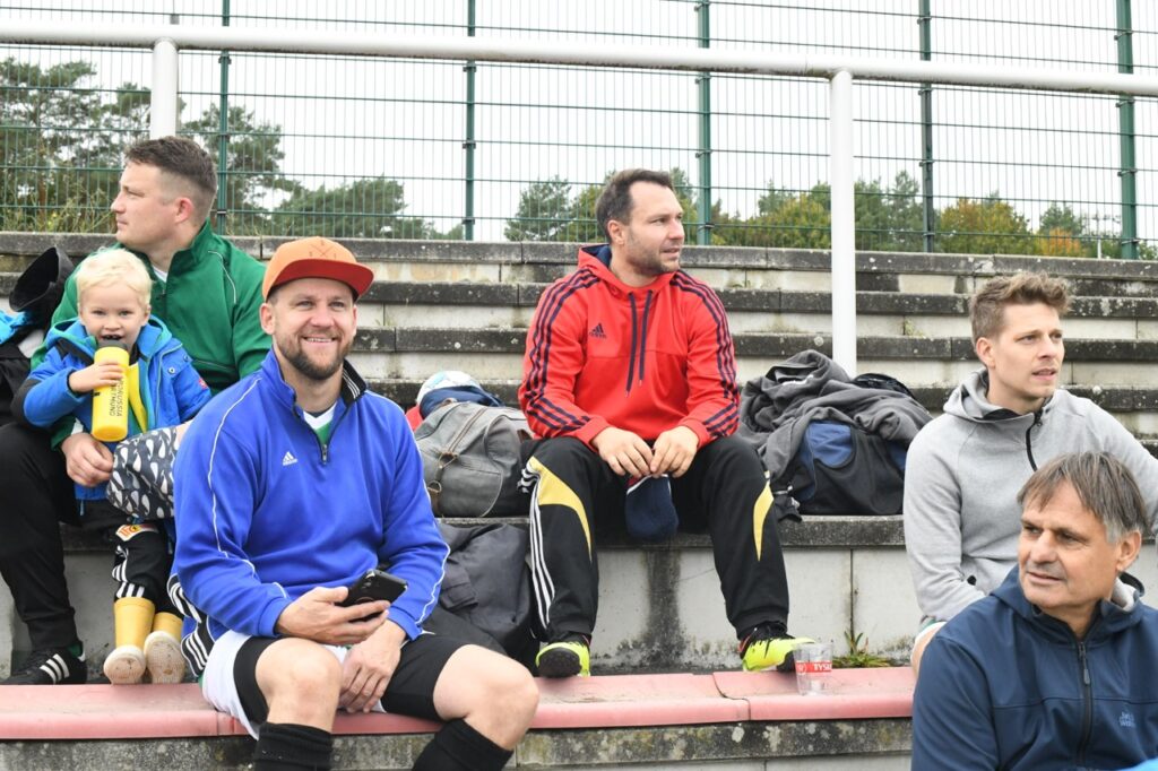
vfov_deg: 27.0
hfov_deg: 39.6
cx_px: 579
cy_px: 386
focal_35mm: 50
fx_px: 1608
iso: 6400
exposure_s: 1/1000
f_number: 13
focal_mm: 50
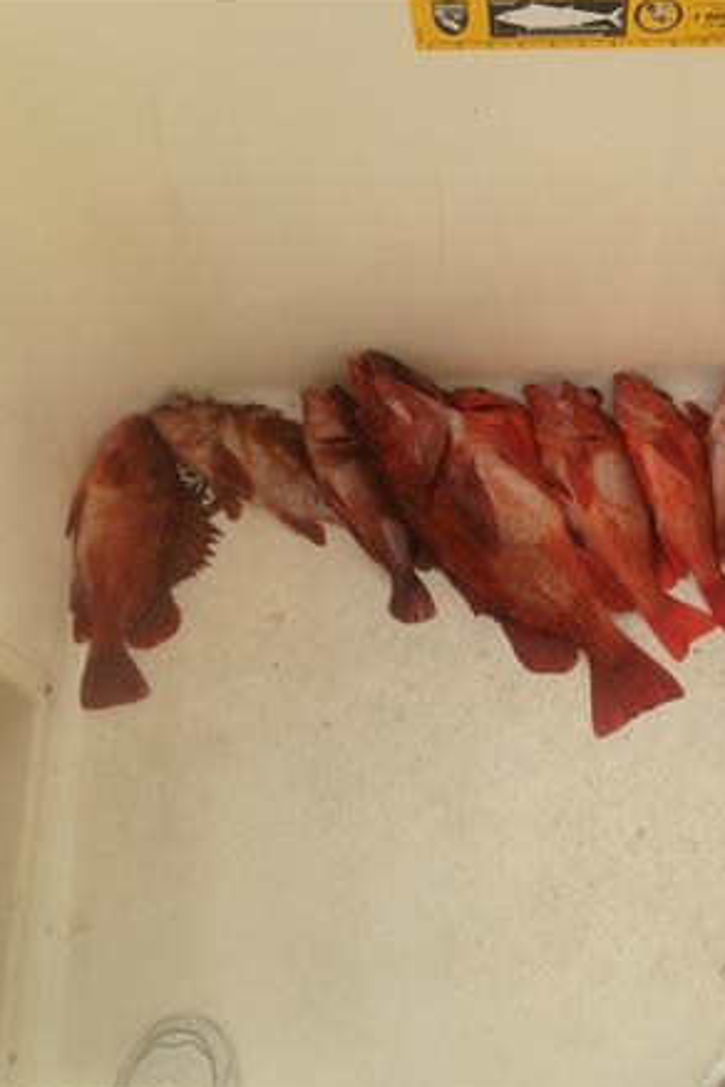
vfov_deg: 41.9
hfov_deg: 27.4
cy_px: 546
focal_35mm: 47
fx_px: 1420
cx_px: 683
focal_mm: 4.13
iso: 50
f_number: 2.4
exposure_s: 1/637
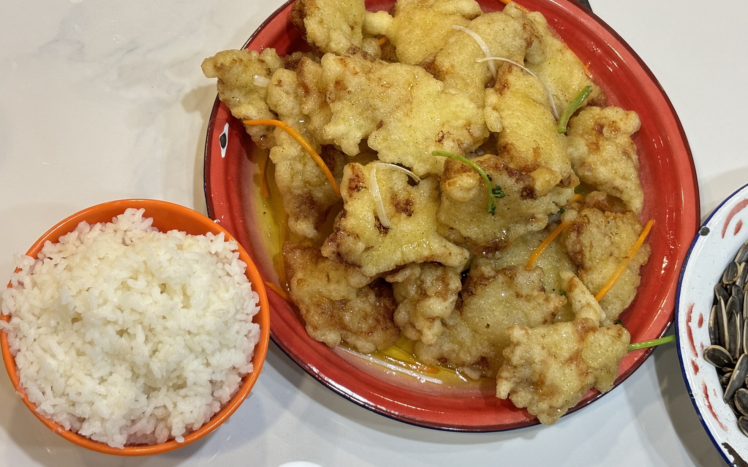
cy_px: 219
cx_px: 370
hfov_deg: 36.3
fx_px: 1141
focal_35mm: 56
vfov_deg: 23.1
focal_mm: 5.96
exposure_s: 1/50
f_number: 1.6
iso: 125
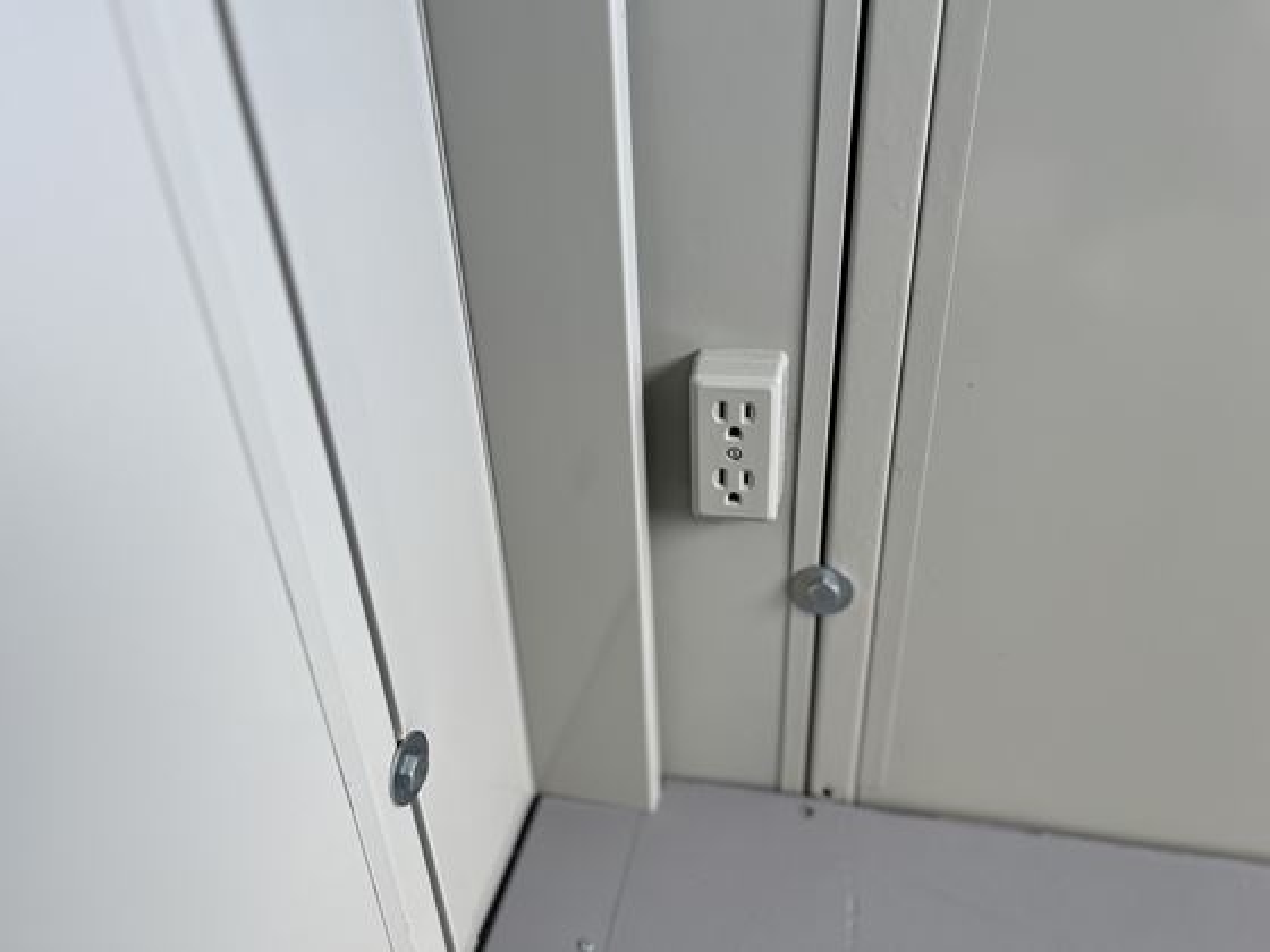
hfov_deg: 67.3
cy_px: 476
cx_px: 635
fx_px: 954
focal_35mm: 26
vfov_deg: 53.1
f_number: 1.6
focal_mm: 5.1
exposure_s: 1/121
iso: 40
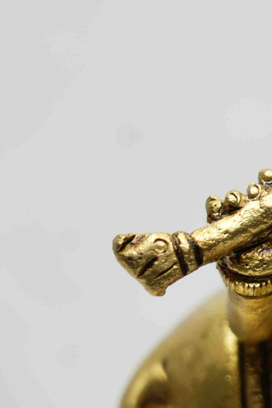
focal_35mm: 370
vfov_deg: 5.6
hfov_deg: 3.7
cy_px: 161
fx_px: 4193
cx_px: 443
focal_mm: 105
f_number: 5.6
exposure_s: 1/60
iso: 250
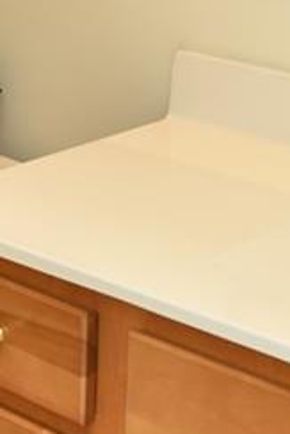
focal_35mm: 118
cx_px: -1
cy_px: -103
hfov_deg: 11.5
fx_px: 1424
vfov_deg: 16.5
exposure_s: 1/125
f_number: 3.5
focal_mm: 24
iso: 1000
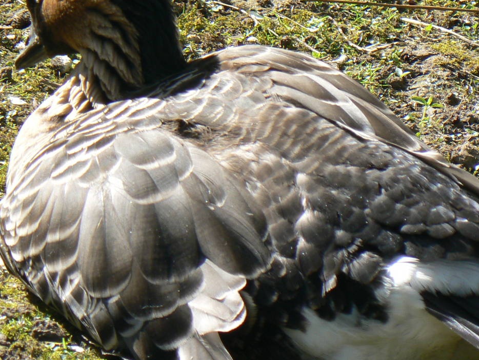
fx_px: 5357
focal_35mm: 387
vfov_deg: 3.8
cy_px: 122
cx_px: 107
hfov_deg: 5.1
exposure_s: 1/200
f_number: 5.6
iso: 80
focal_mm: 37.7
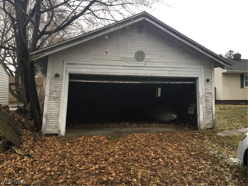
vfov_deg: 45.4
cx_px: 124
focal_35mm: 31
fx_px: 222
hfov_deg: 58.4
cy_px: 93
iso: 50
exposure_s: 1/30
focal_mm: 3.3
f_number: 2.4
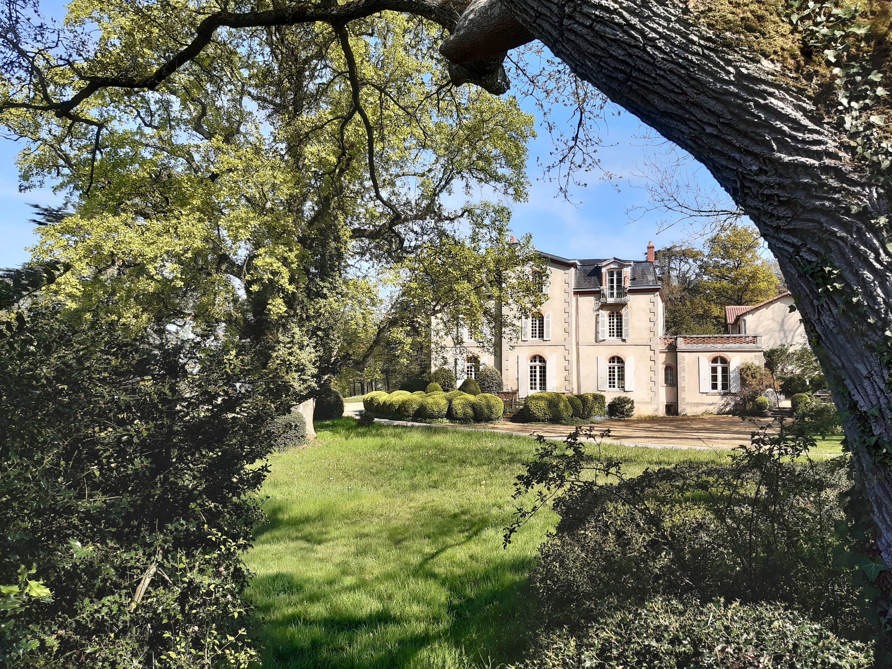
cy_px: 334
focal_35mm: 26
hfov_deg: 67.3
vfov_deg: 53.1
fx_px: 670
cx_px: 446
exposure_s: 1/950
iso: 40
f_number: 1.7
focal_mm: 3.92
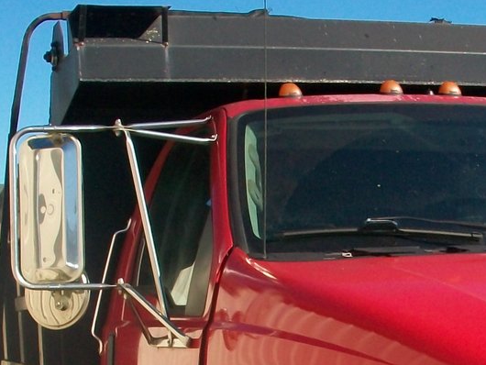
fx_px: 1362
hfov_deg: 19.9
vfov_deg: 14.9
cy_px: 387
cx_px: 429
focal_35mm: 97
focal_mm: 5.7
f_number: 5.5
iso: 80
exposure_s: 1/400
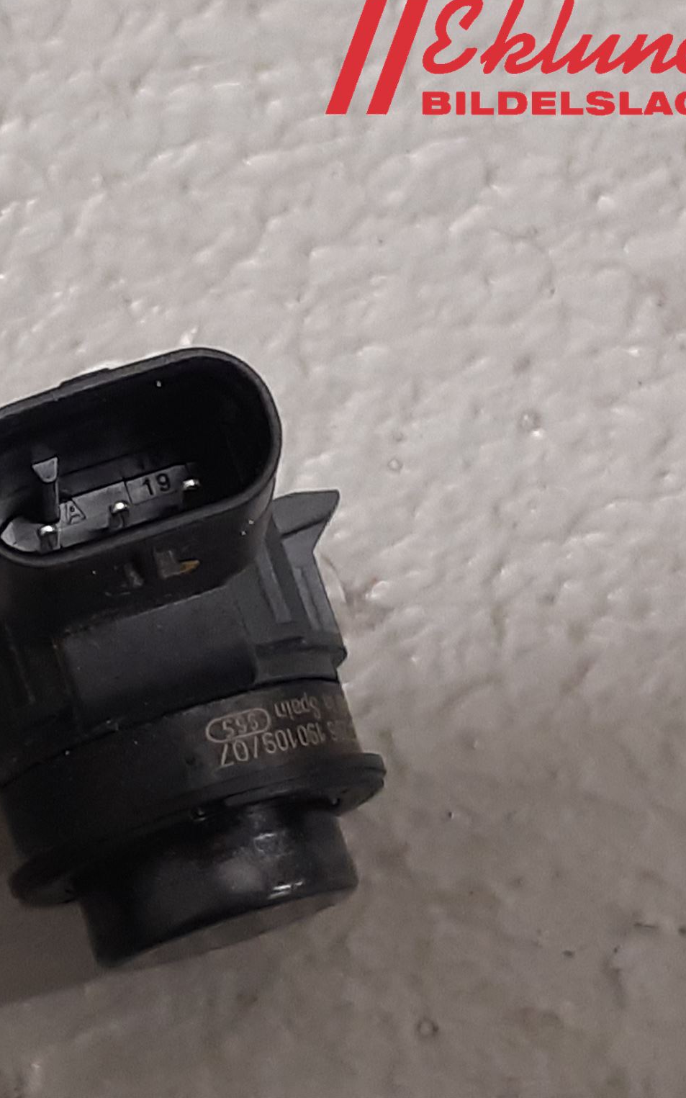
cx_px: 30
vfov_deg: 52.8
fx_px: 1107
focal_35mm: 37
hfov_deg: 32.2
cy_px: 546
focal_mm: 3.93
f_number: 1.7
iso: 160
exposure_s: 1/50
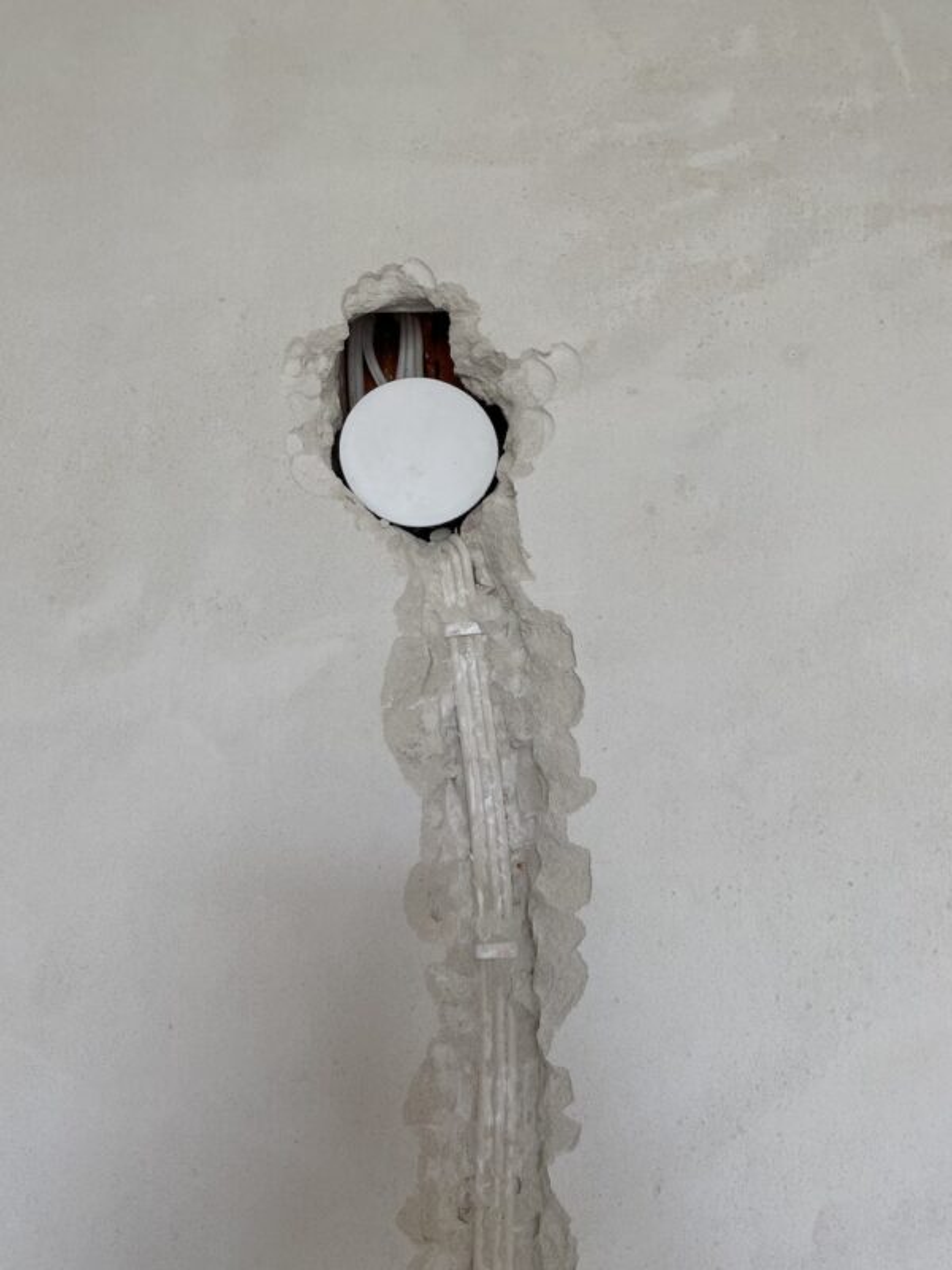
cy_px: 635
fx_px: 953
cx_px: 476
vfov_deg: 67.3
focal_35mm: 26
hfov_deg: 53.1
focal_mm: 4.25
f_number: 1.8
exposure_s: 1/121
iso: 64
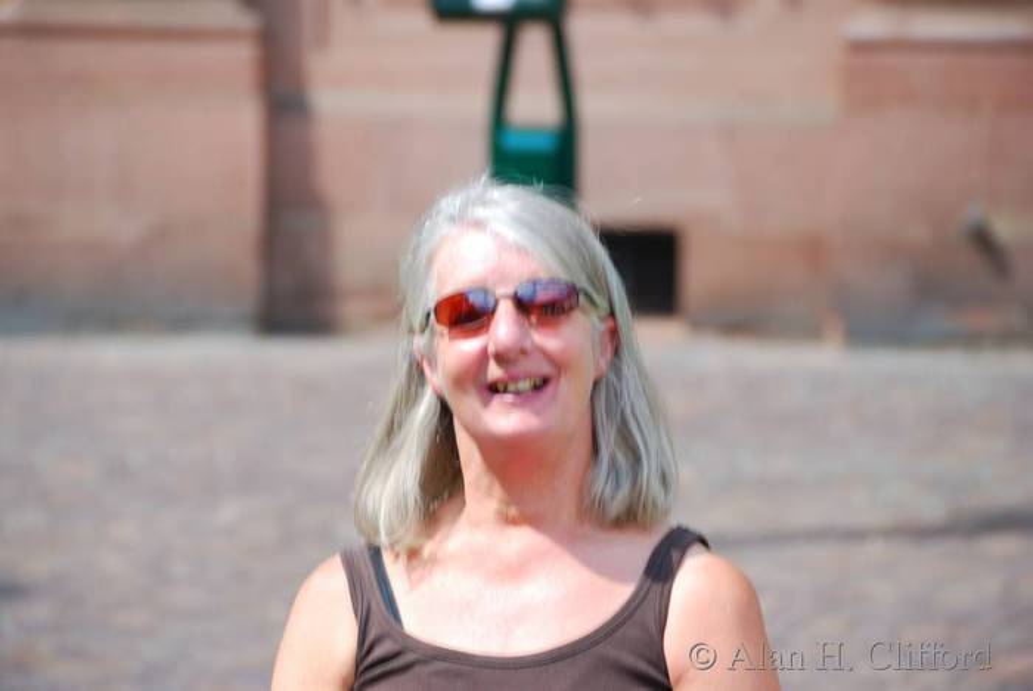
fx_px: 8615
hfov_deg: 6.9
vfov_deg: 4.6
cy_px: 346
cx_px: 516
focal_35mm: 300
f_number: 5.6
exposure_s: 1/125
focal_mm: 200
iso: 100
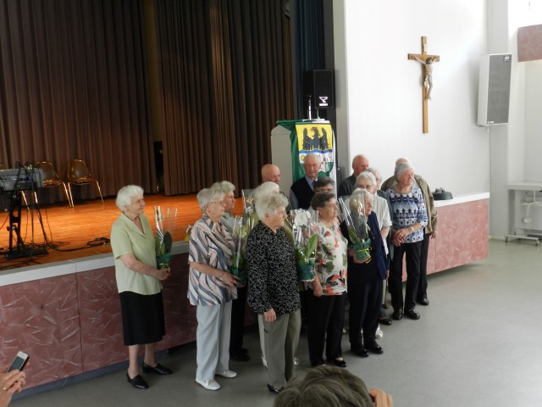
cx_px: 271
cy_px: 204
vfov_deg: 37.7
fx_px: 595
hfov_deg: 49.0
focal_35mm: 38
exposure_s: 1/30
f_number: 4
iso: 250
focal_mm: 6.7
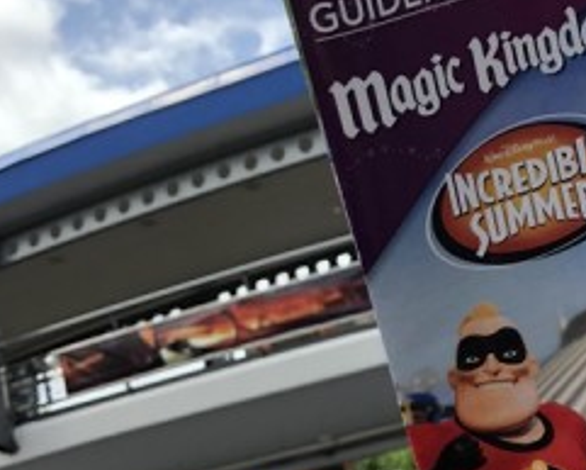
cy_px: 334
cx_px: 520
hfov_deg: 27.0
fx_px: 1180
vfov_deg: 22.4
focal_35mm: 68
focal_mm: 3.99
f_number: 1.8
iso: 20
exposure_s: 1/1621
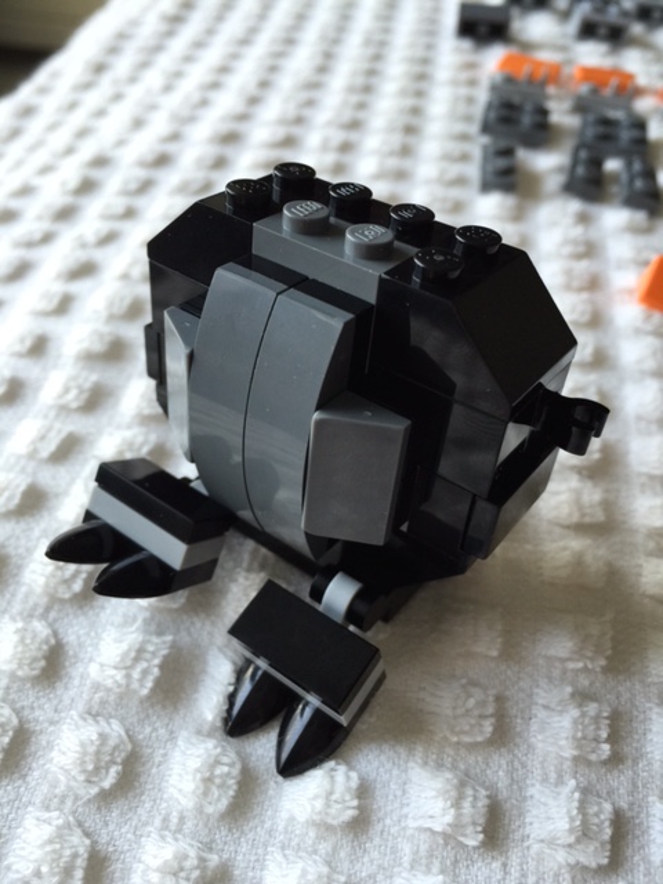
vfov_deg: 61.7
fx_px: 741
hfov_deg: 48.2
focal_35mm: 29
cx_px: 332
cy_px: 442
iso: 32
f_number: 2.2
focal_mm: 4.15
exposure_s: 1/40
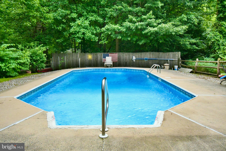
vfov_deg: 43.6
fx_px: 188
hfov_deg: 61.9
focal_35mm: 30
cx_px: 113
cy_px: 76
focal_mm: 20
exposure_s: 1/8000
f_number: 5.6
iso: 6400
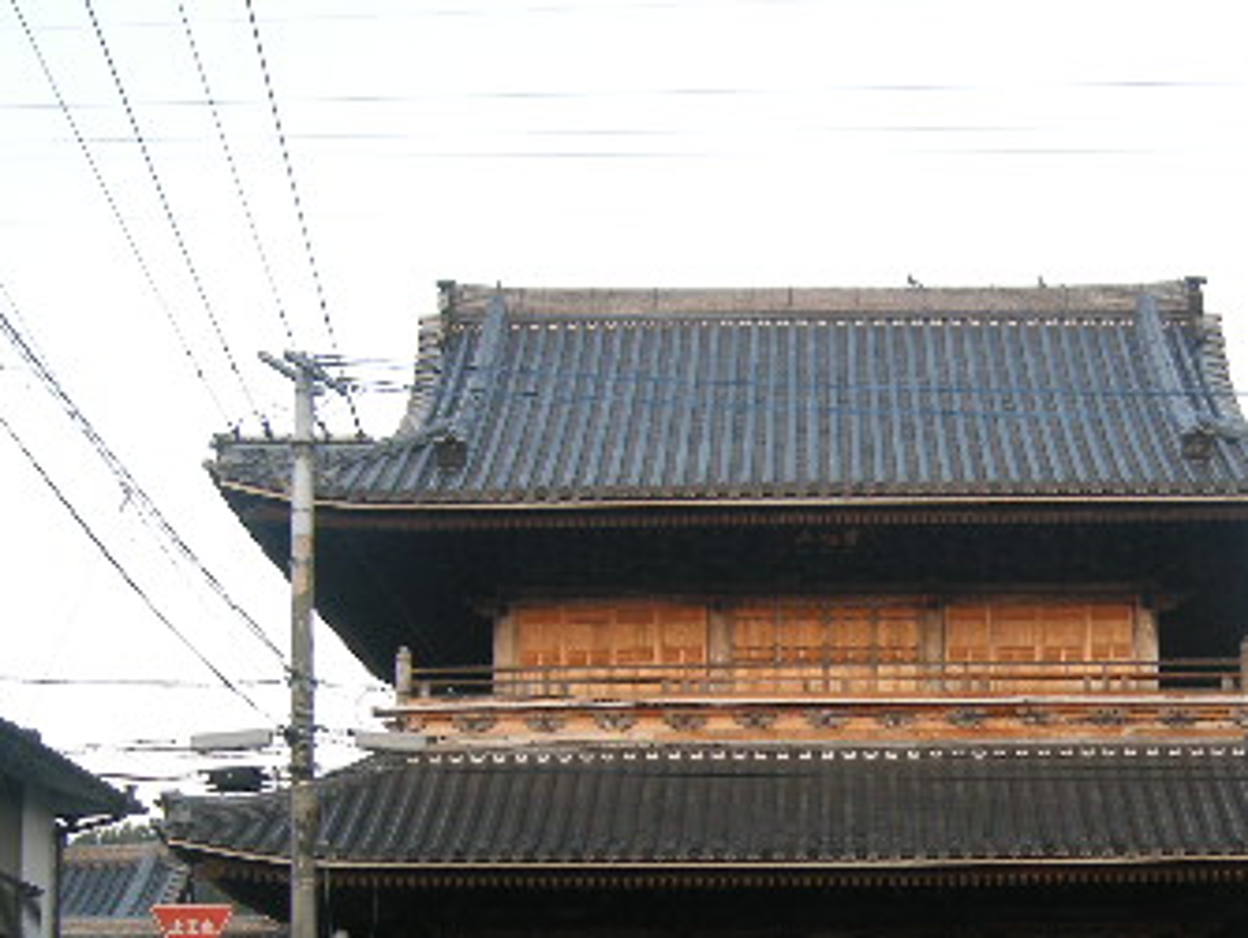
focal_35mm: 67
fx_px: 2417
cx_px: 886
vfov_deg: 21.3
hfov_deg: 28.6
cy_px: 893
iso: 97
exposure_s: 1/54.1
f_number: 2.7
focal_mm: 7.5
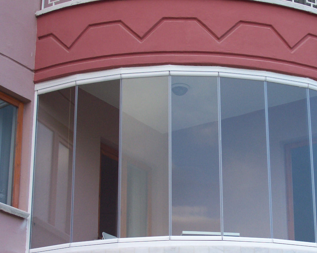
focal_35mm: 99
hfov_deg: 19.3
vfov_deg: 15.5
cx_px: 232
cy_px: 169
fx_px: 929
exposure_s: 1/91.1
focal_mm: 10.8
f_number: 3.6
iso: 80
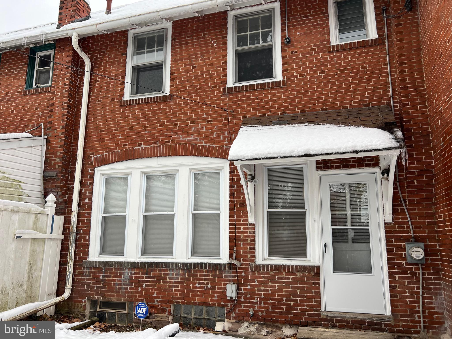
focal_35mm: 26
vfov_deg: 53.1
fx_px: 339
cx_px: 226
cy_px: 170
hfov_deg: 67.3
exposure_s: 1/705
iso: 50
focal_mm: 5.7
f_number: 1.5
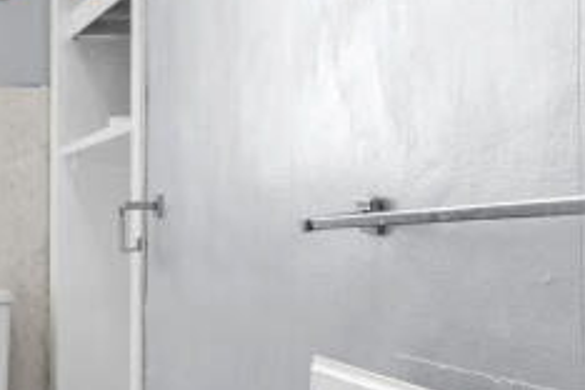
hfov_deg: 25.1
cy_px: 200
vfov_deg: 19.5
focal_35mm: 70
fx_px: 1137
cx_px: -170
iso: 250
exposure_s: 1/2
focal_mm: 16
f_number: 9
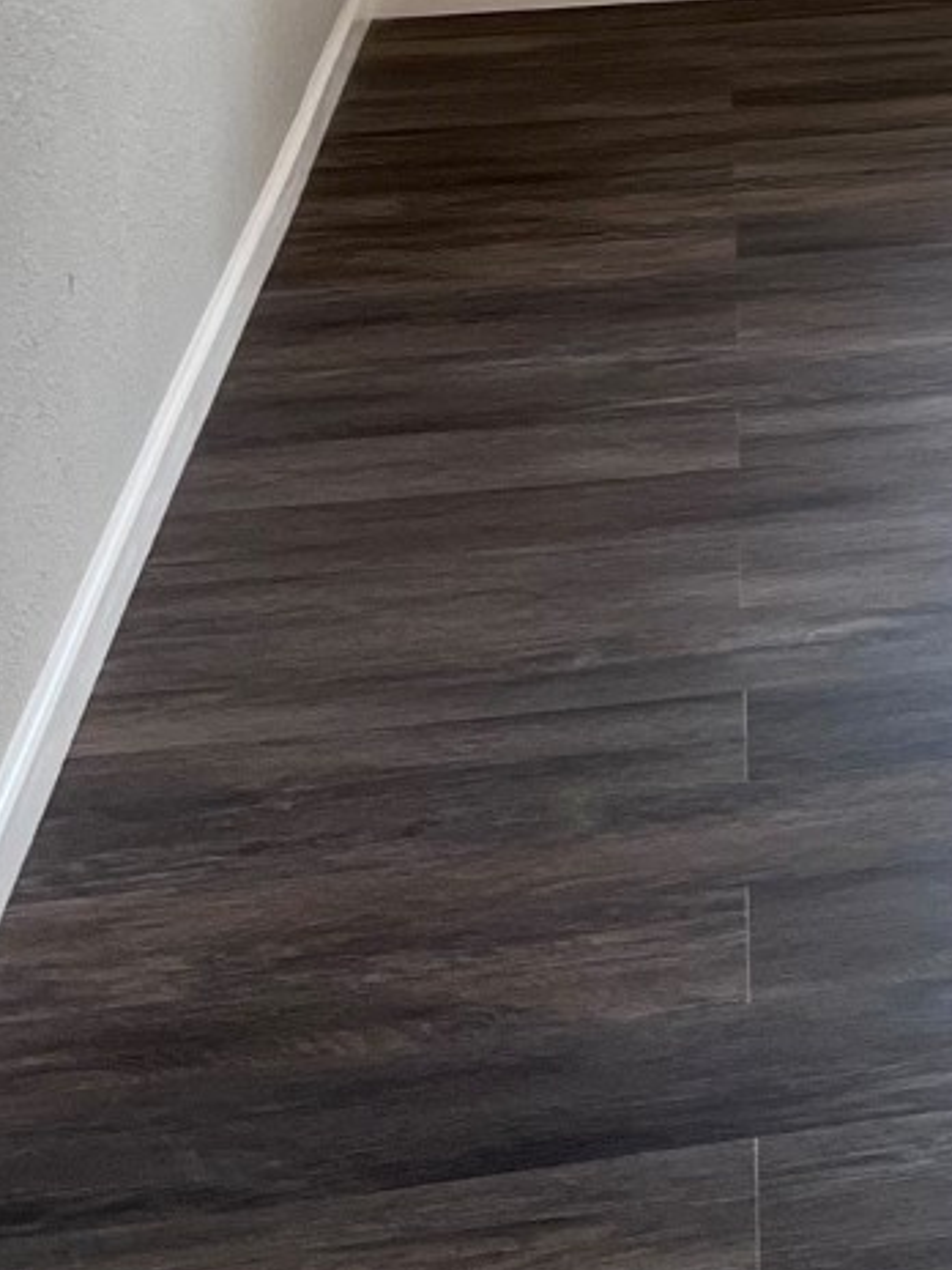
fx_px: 3154
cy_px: -265
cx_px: 1477
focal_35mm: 86
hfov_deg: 15.6
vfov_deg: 21.1
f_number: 1.5
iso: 80
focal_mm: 5.7
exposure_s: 1/60
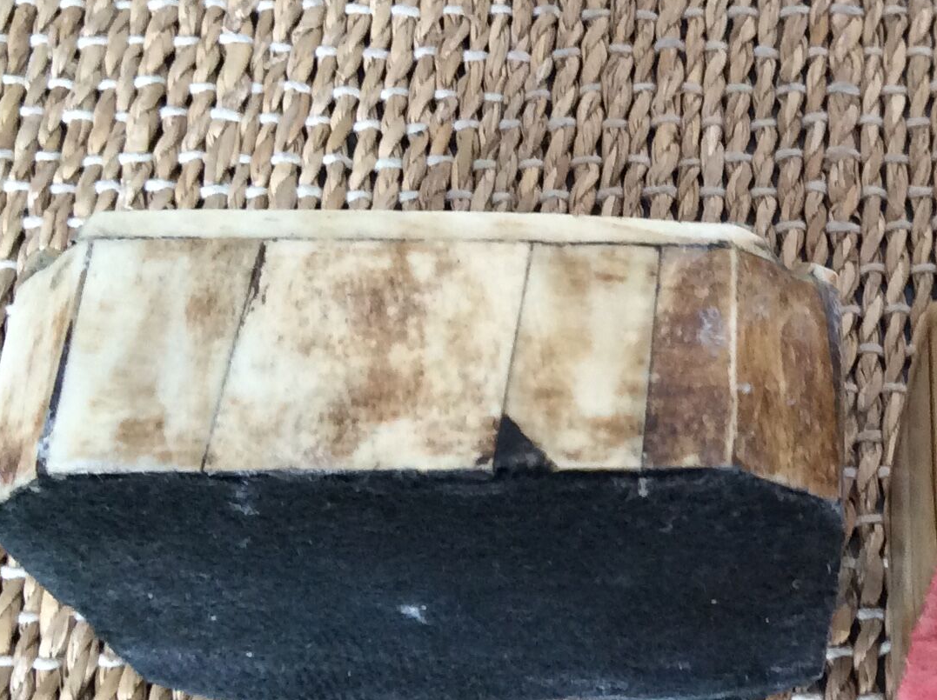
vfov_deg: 19.1
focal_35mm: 77
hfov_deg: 24.6
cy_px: 277
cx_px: 860
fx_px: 2082
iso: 100
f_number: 2.4
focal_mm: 3.3
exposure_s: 1/25
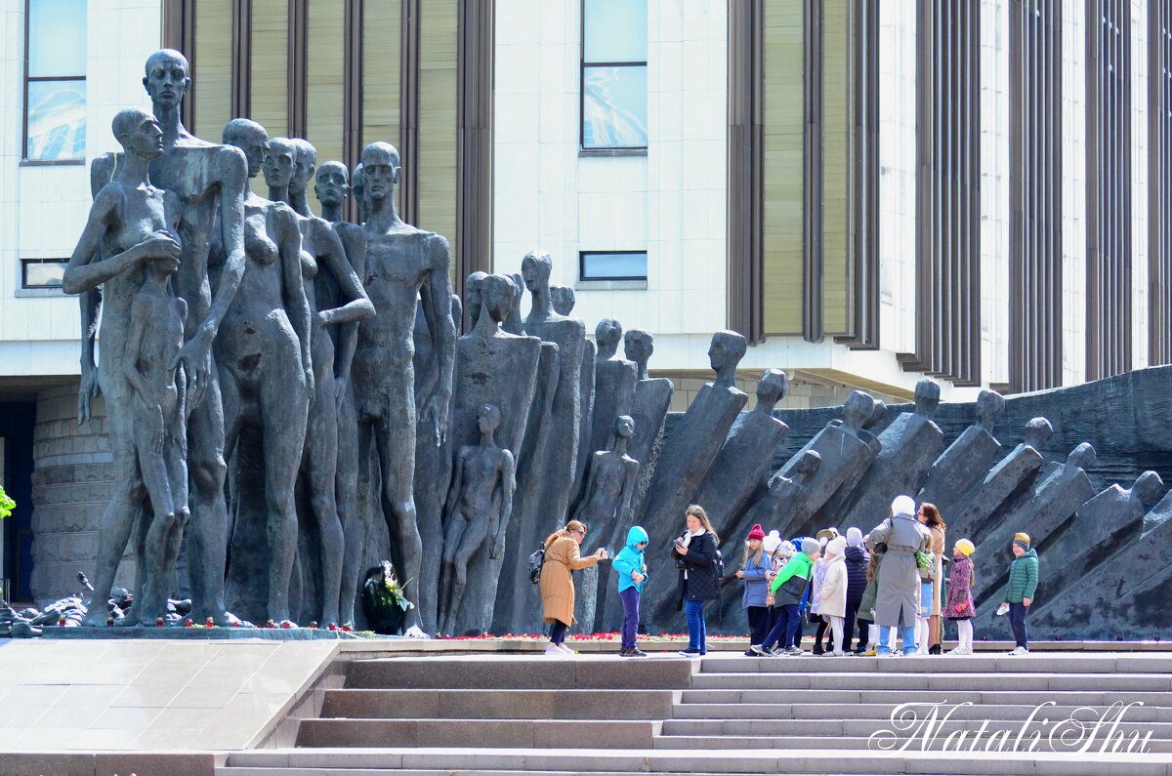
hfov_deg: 13.7
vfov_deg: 9.1
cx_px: 586
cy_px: 388
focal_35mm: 150
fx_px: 4874
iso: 1000
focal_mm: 100
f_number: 5.6
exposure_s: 1/1250
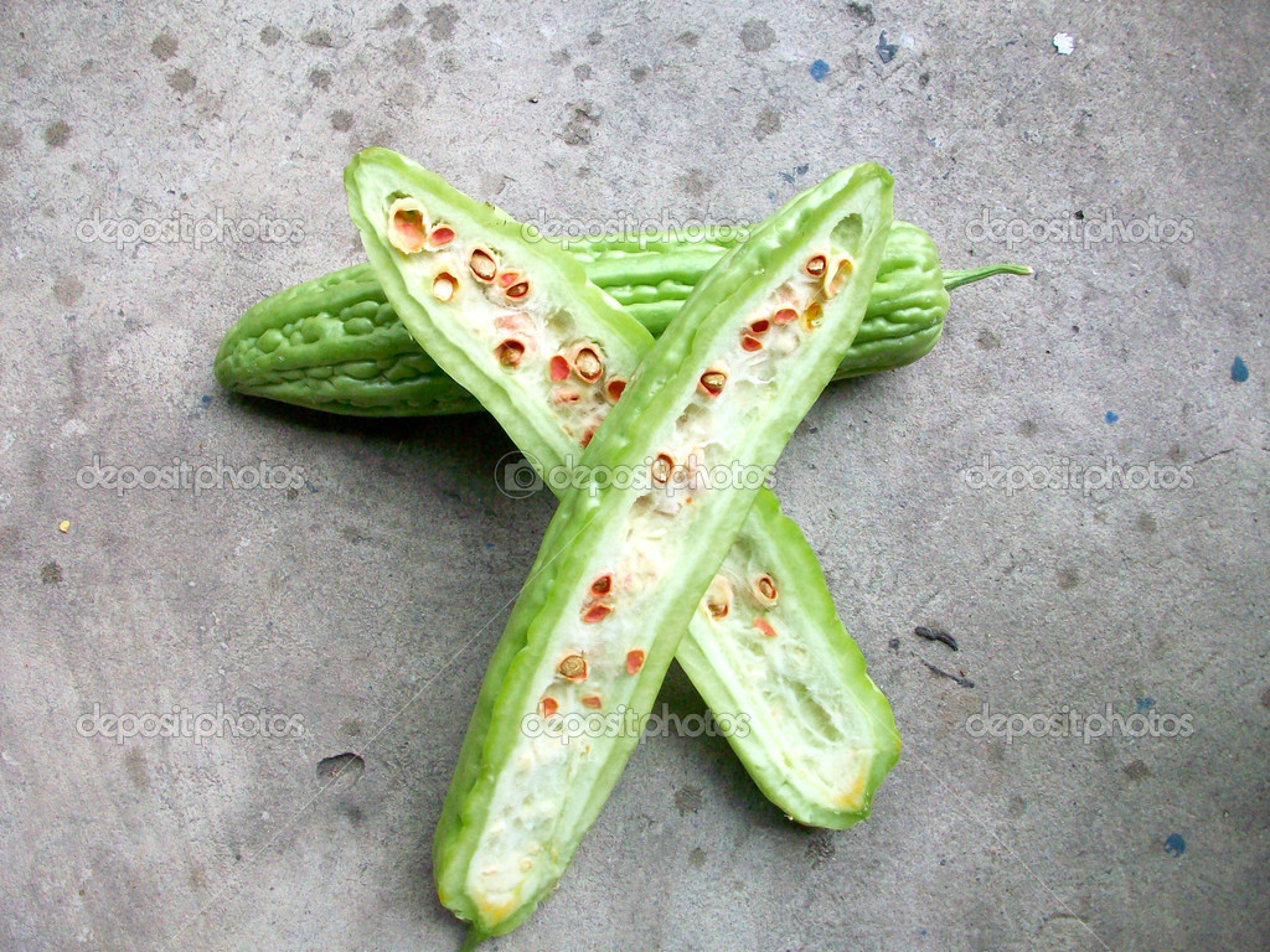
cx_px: 635
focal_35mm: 34
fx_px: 1247
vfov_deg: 41.8
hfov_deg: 54.0
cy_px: 476
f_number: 2.8
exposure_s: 1/38.7
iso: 160
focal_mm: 5.7
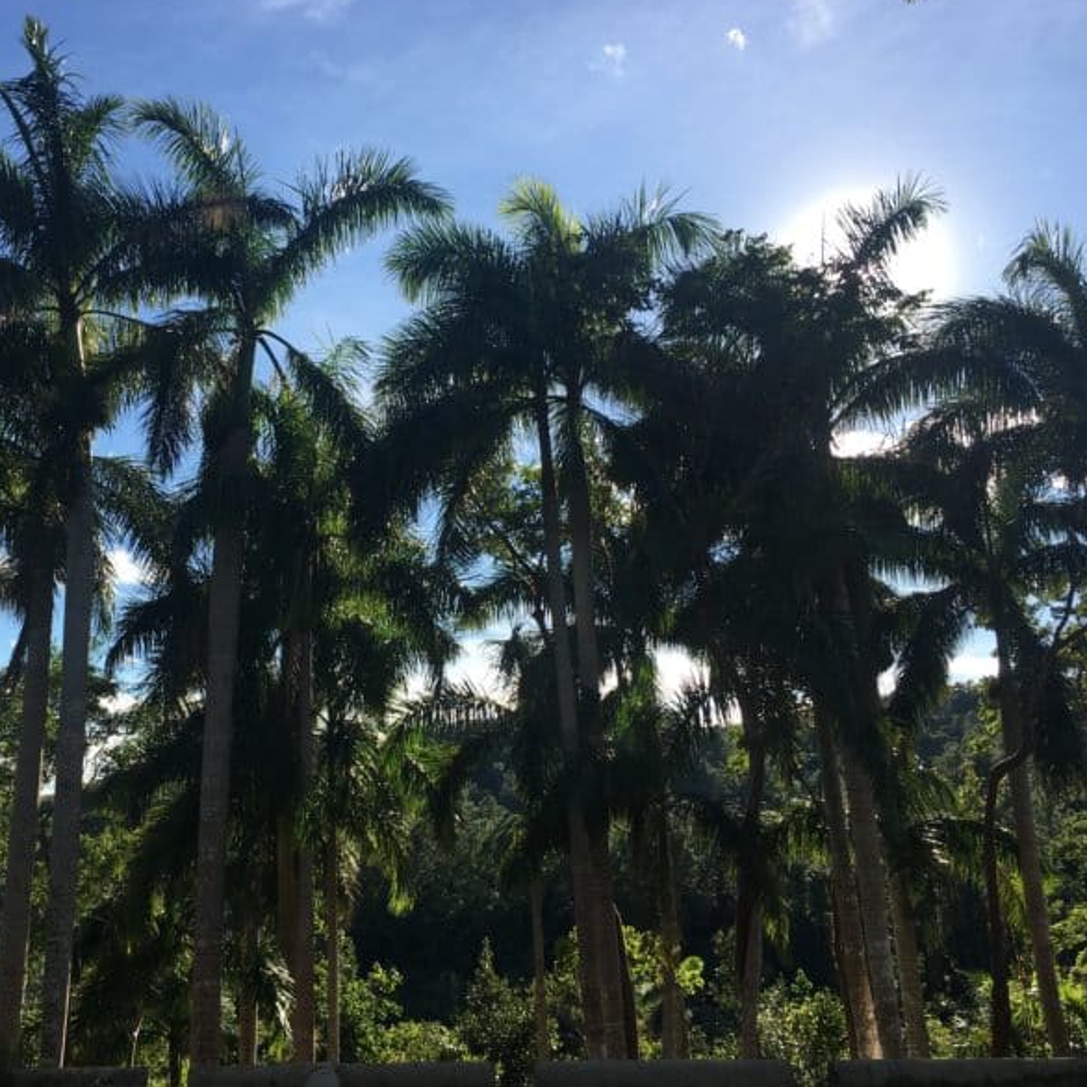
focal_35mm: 35
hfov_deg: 46.9
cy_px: 532
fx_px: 1243
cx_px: 425
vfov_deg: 47.2
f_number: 2.2
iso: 25
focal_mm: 4.15
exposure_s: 1/1399
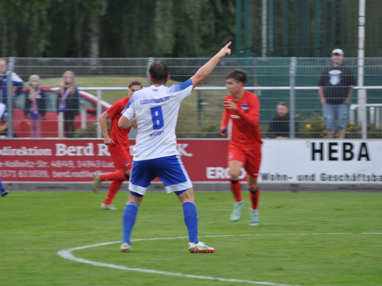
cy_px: 143
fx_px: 3962
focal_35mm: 359
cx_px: 189
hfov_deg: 5.5
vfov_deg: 4.1
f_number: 5.3
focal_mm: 220
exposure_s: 1/100
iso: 200
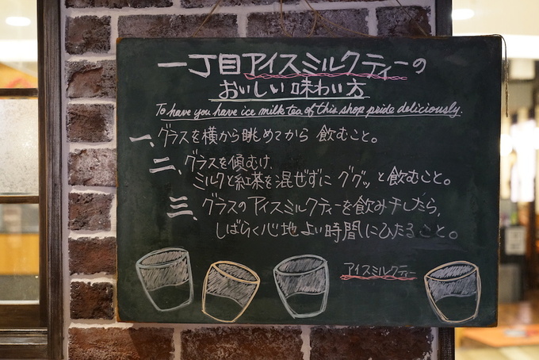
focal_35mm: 46
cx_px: 270
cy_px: 180
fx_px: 689
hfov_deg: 42.7
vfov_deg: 29.3
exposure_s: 1/80
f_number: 4
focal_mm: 46
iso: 6400
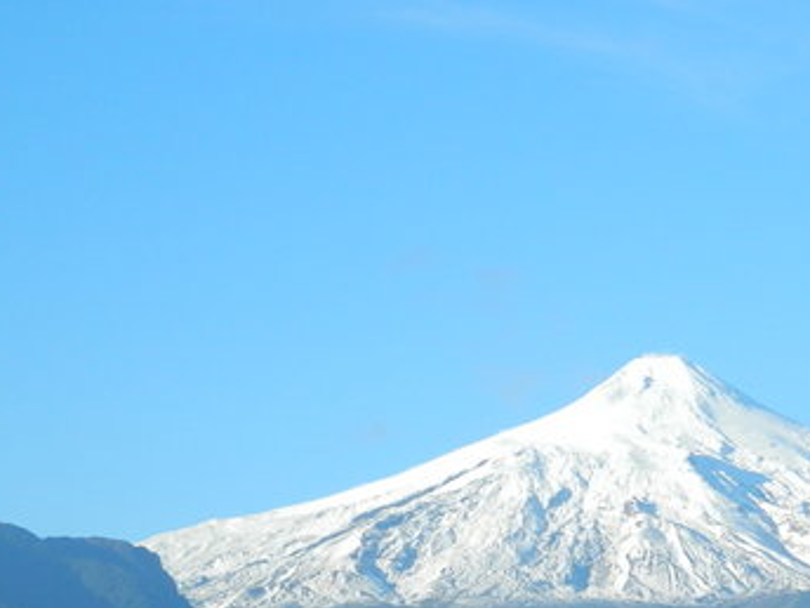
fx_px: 3814
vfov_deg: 9.0
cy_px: 688
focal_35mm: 163
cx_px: 838
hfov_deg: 12.0
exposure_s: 1/400
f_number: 4
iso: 80
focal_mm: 12.6
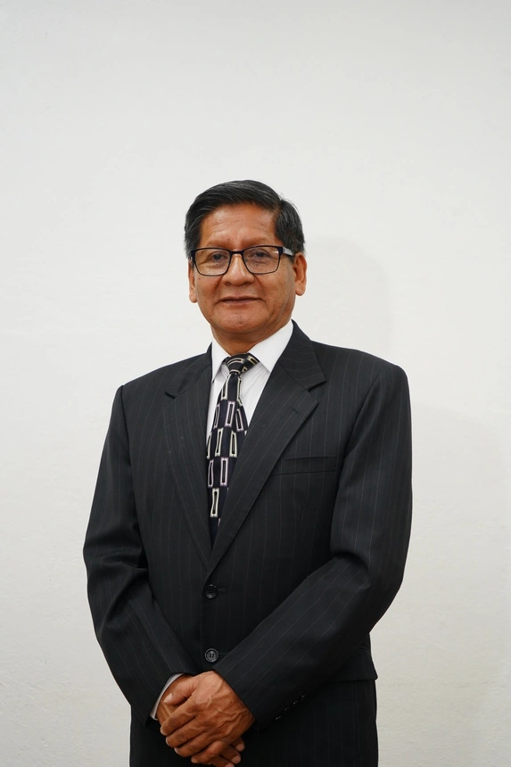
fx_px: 1491
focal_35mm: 70
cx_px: 256
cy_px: 384
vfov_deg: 28.8
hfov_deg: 19.4
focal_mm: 70
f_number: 5.6
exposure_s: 1/125
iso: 1250
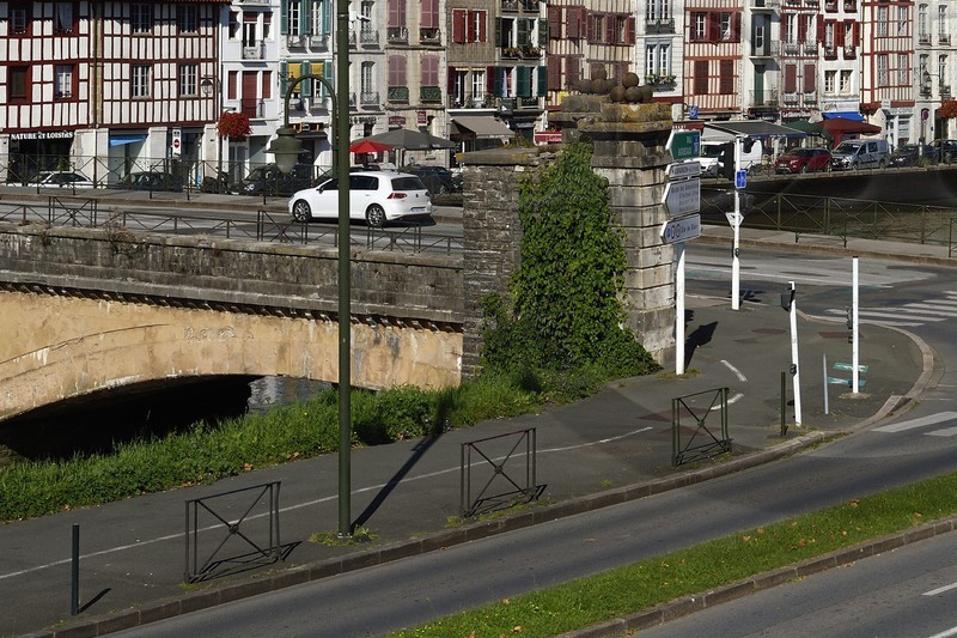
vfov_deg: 13.0
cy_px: 18
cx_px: 851
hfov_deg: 19.3
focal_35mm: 104
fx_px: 2764
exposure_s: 1/200
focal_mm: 52
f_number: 16
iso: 200
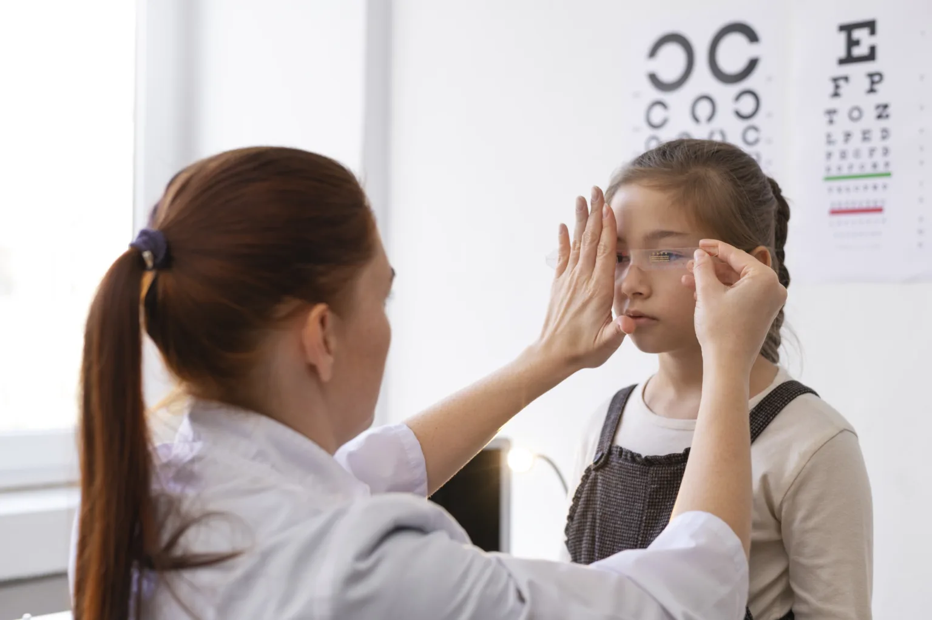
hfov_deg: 39.6
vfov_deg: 27.0
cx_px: 466
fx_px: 1294
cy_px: 310
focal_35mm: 50
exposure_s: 1/160
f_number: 3.5
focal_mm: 50
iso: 400
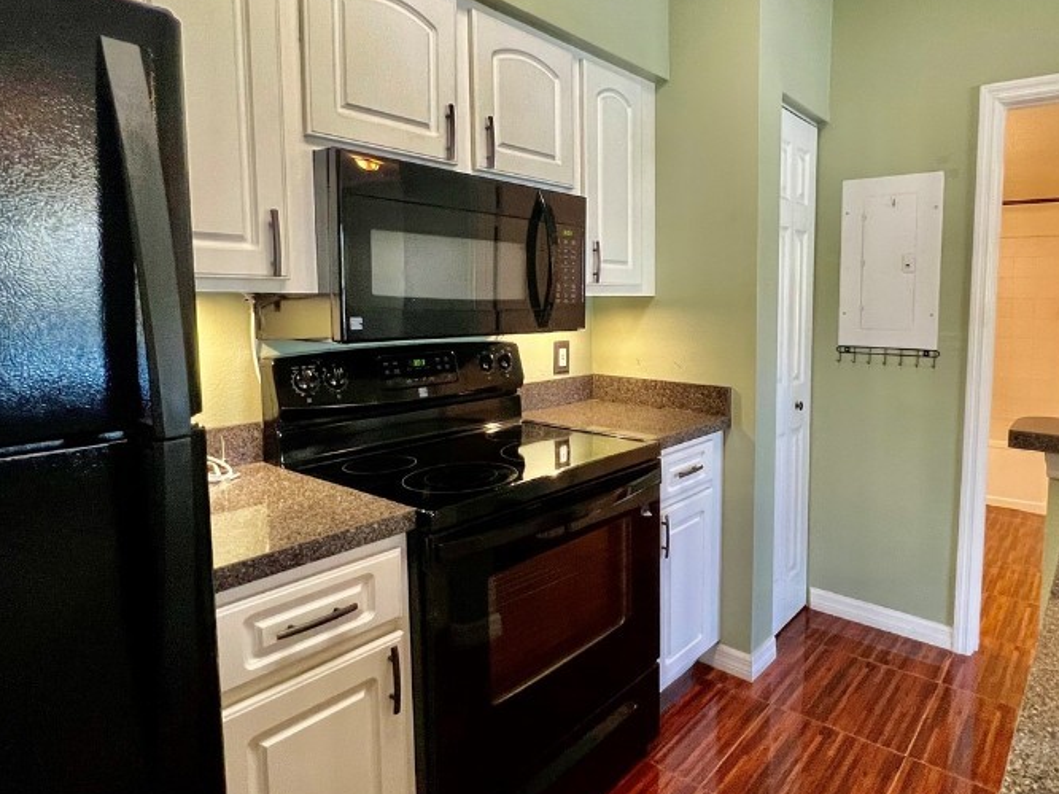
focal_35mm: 20
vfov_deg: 65.8
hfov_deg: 79.6
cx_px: 687
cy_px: 358
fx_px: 612
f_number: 1.8
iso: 250
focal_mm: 1.57
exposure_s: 1/60
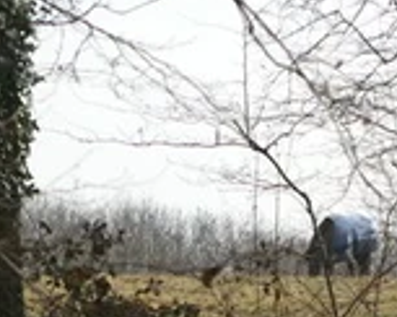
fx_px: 3638
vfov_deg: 5.0
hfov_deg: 6.2
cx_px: 332
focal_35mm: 310
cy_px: 343
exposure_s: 1/2000
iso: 400
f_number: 6.3
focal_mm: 70
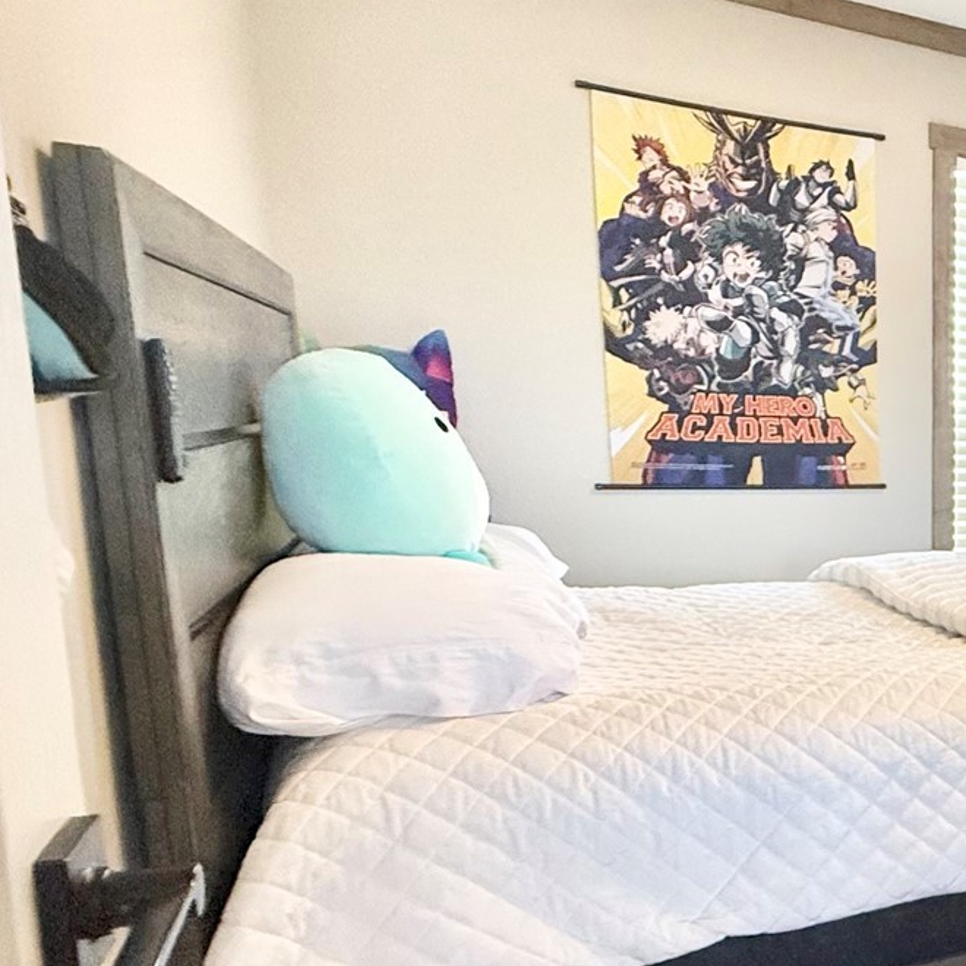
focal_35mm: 36
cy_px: 621
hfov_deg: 33.7
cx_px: 1250
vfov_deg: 45.5
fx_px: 1137
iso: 640
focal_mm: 2.22
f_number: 2.2
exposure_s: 1/120
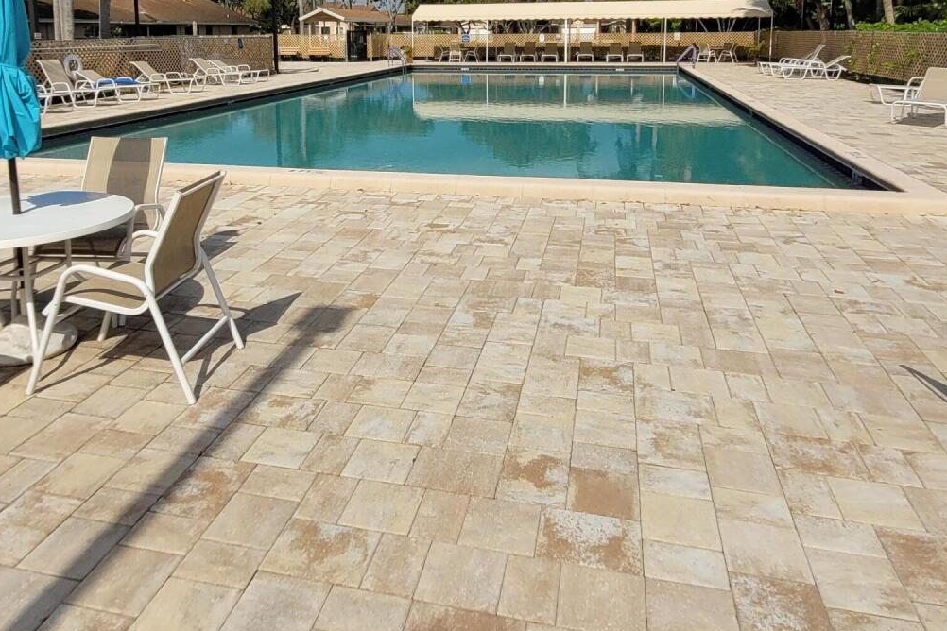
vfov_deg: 45.3
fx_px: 710
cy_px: 119
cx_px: 425
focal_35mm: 27
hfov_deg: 67.2
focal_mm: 1.74
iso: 40
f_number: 2.2
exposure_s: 1/3177
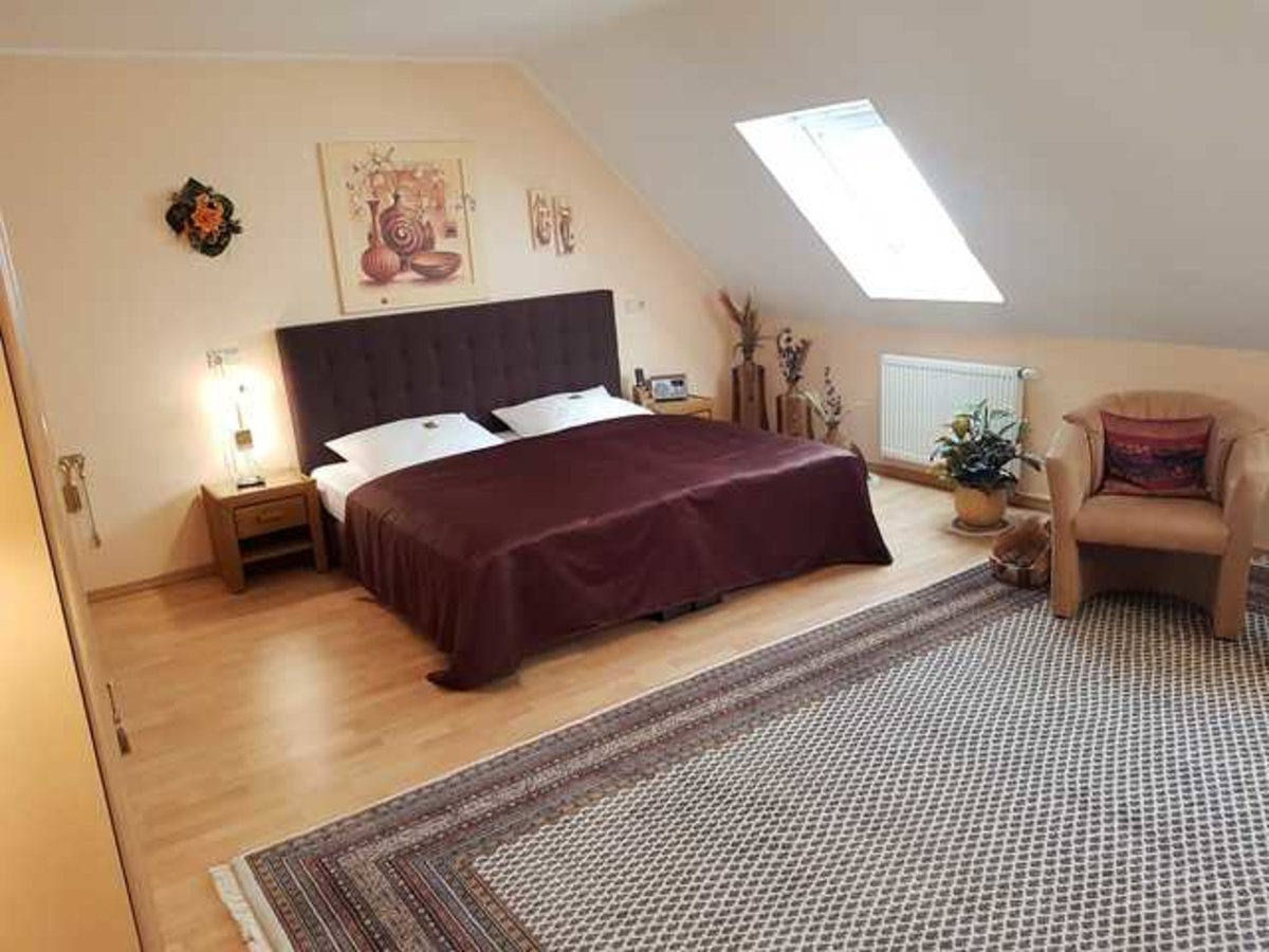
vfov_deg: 53.1
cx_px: 634
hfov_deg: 67.3
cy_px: 476
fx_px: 953
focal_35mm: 26
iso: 160
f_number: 1.7
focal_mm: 4.2
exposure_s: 1/33
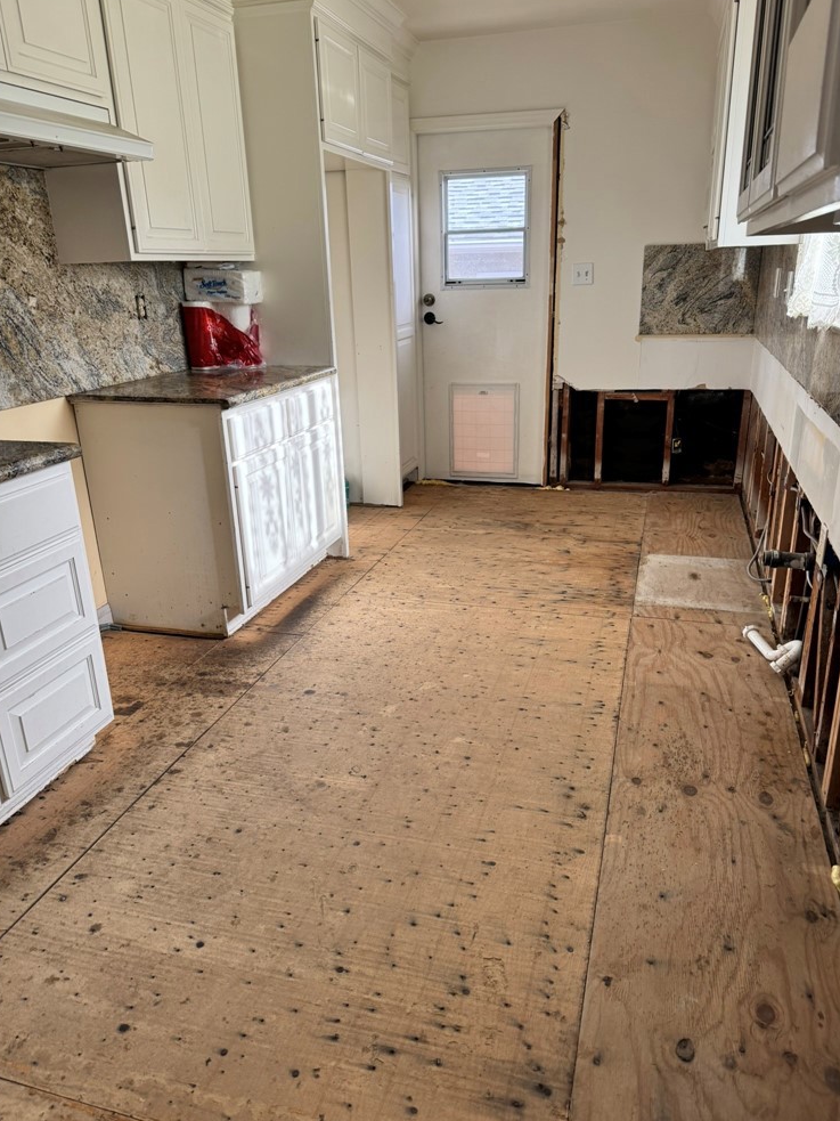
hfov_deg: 54.9
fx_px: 809
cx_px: 422
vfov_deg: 69.4
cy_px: 574
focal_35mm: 25
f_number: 1.78
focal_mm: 6.76
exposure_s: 1/120
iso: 100
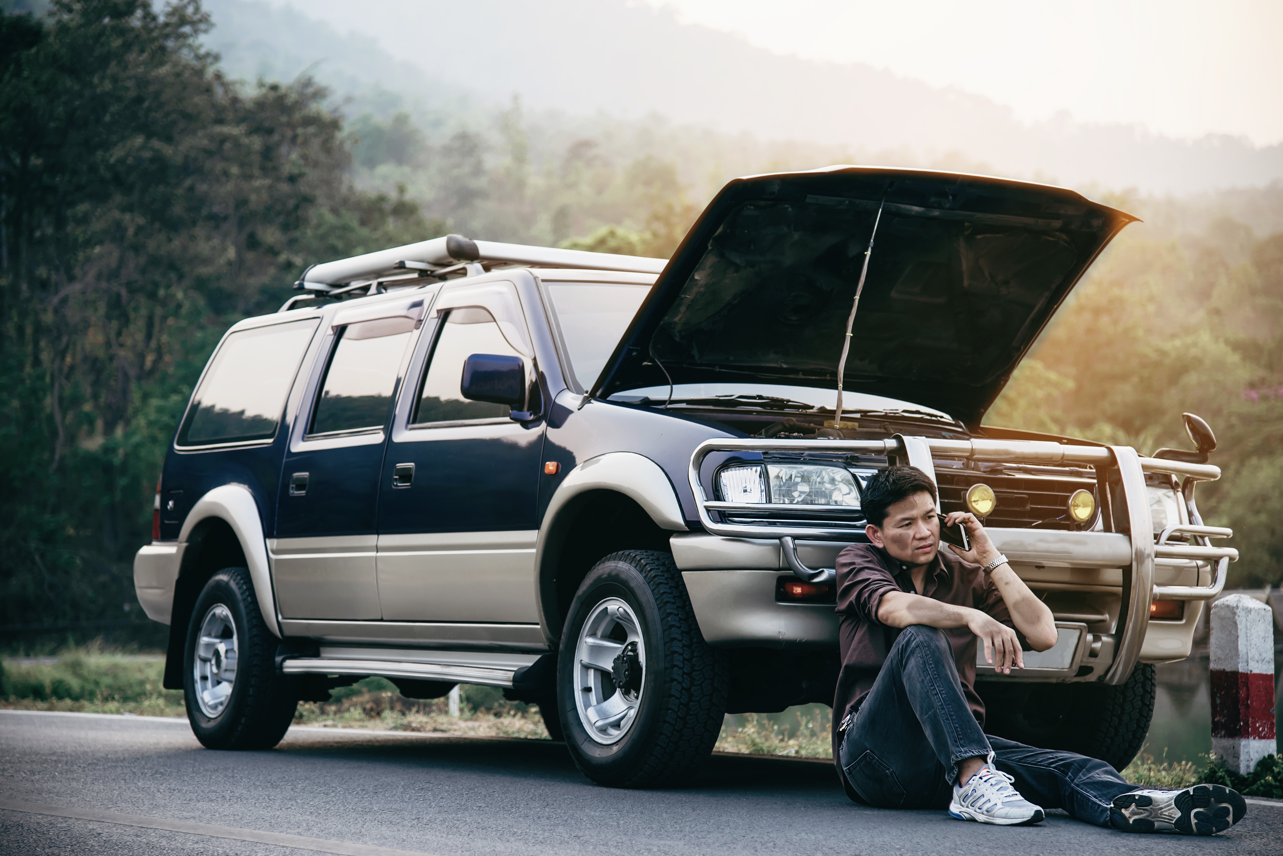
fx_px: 3030
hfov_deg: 23.9
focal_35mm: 85
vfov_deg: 16.1
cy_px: 428
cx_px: 642
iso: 200
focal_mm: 85
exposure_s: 1/200
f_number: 4
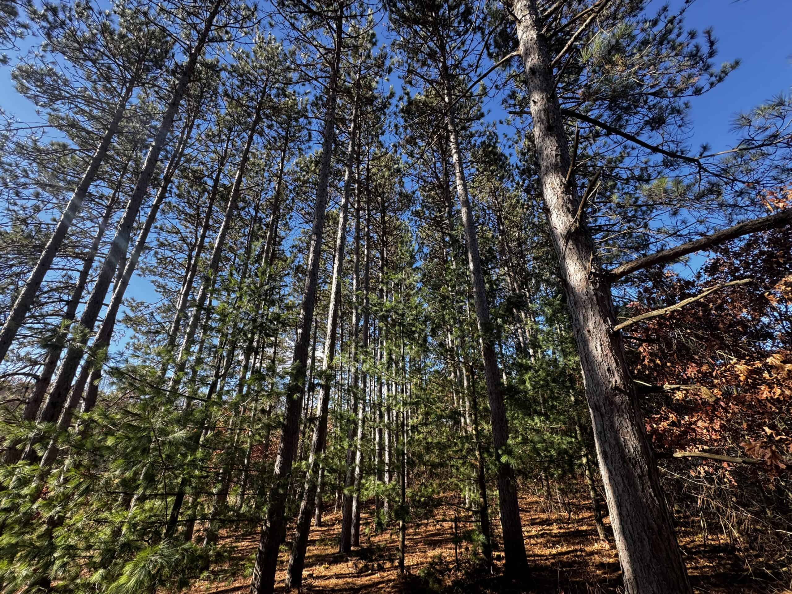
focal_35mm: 14
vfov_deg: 85.7
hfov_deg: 102.1
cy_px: 297
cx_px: 396
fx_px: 320
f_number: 2.2
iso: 40
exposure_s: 1/232
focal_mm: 2.22
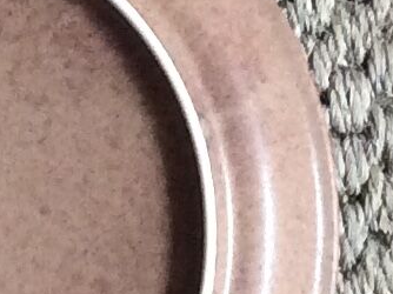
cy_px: -340
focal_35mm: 248
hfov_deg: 7.8
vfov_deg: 5.8
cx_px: 618
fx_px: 2814
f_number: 2.4
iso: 125
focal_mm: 3.3
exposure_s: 1/25
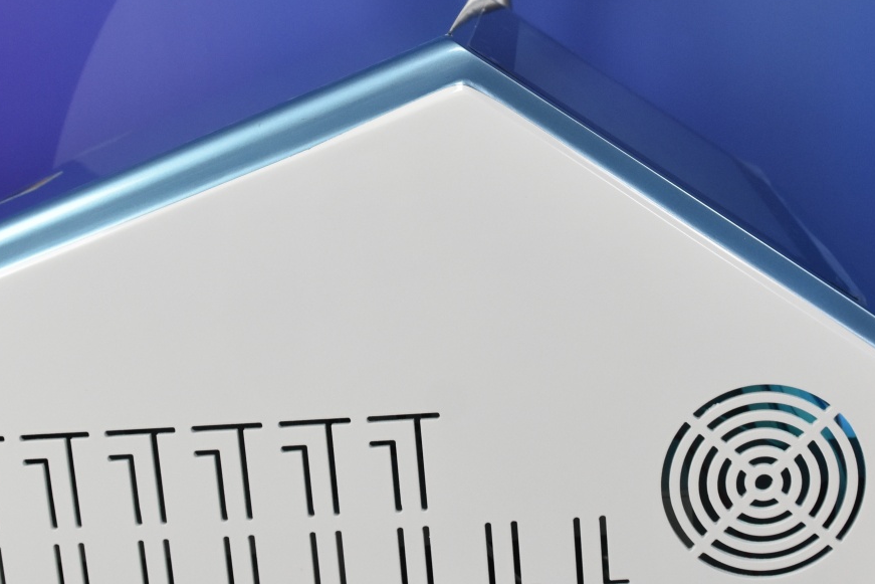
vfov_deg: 21.7
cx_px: 477
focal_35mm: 62
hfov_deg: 32.4
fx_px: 1507
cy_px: 129
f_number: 5.6
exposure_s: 1/125
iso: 800
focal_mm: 18
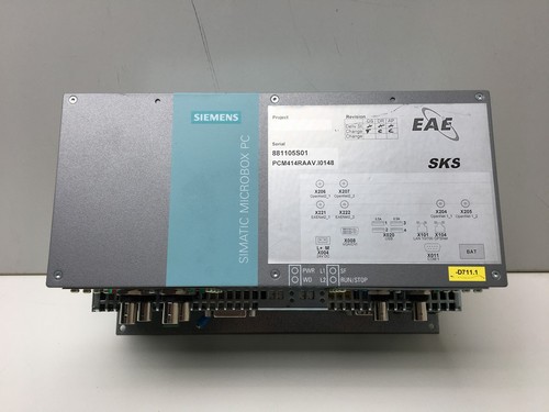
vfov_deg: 48.2
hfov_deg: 61.7
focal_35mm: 29
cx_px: 274
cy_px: 206
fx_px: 460
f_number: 2.2
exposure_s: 1/100
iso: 32
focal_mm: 4.15
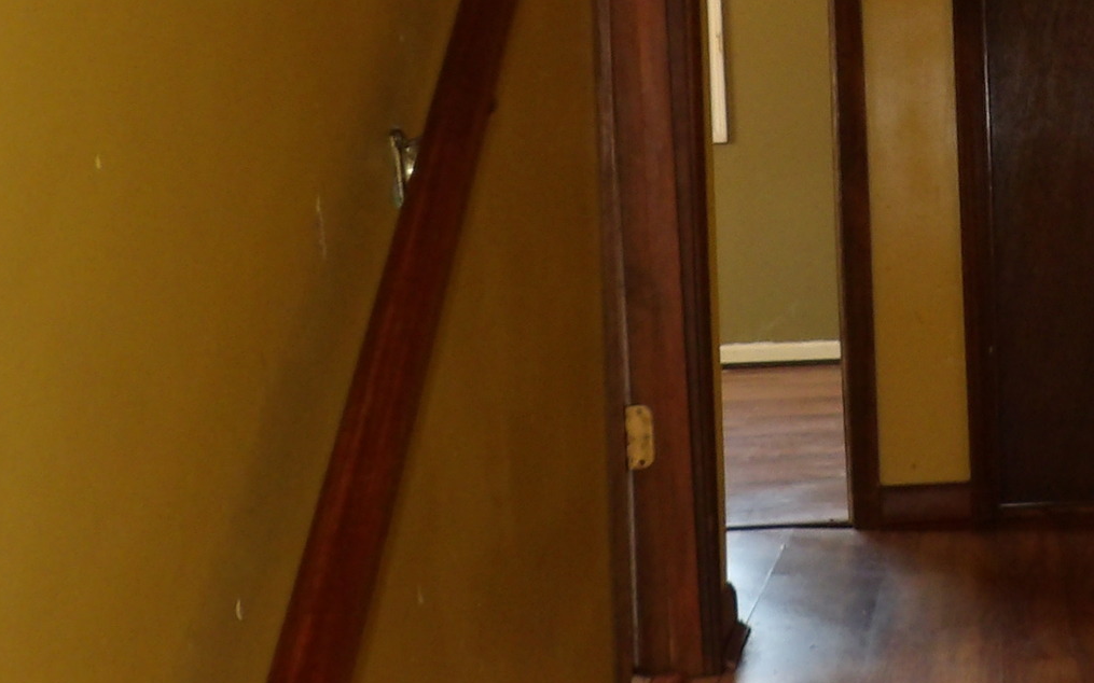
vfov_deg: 16.6
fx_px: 2295
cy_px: 8
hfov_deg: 25.6
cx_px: 1060
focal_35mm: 77
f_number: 2.8
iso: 200
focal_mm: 4.3
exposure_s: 1/33
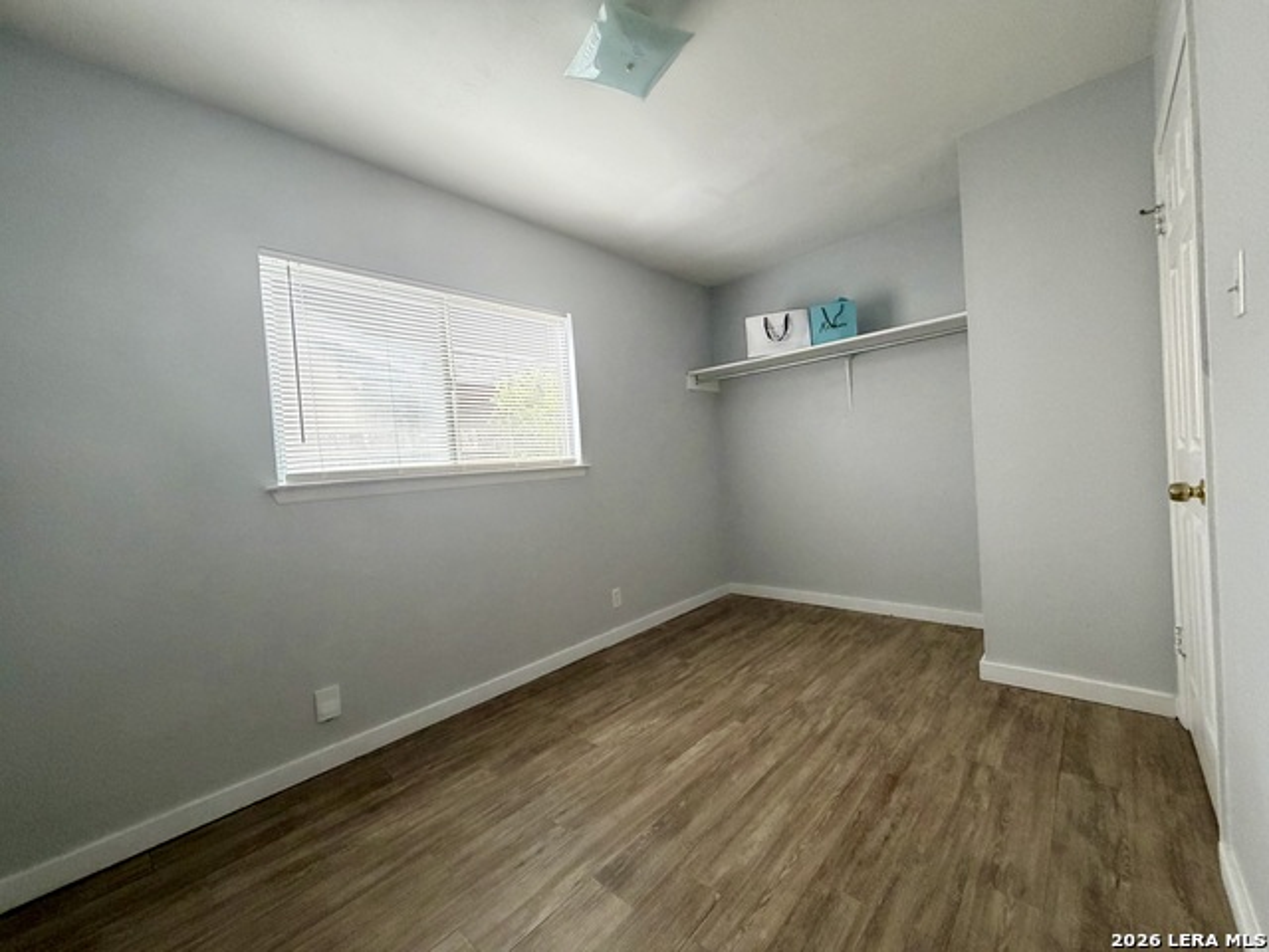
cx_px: 634
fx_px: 513
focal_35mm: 14
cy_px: 476
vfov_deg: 85.7
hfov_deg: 102.1
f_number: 2.2
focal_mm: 2.22
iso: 320
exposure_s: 1/121
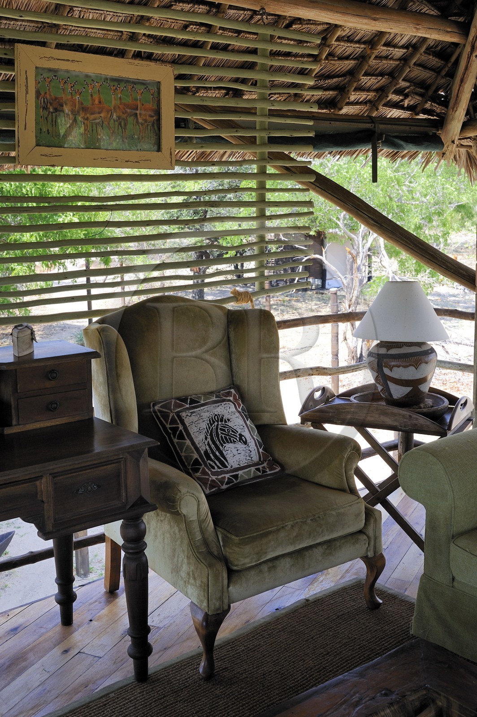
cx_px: 238
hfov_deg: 31.8
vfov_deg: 46.4
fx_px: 836
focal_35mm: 42
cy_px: 358
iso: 200
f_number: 9
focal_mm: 42
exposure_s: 1/60
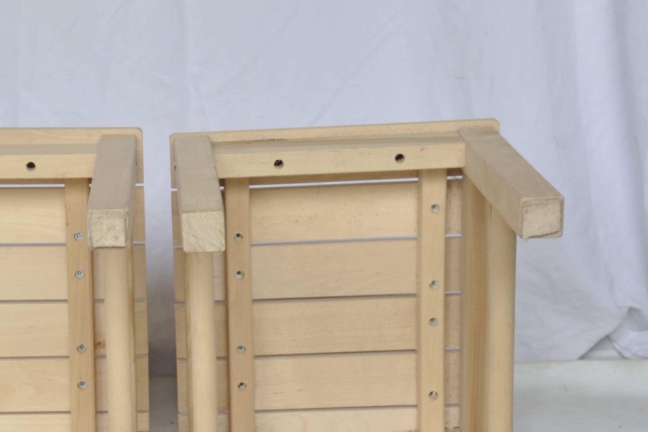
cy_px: 320
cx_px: 197
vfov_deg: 11.3
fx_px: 2178
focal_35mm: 121
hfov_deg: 16.9
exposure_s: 1/125
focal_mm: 50
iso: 320
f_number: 5.6
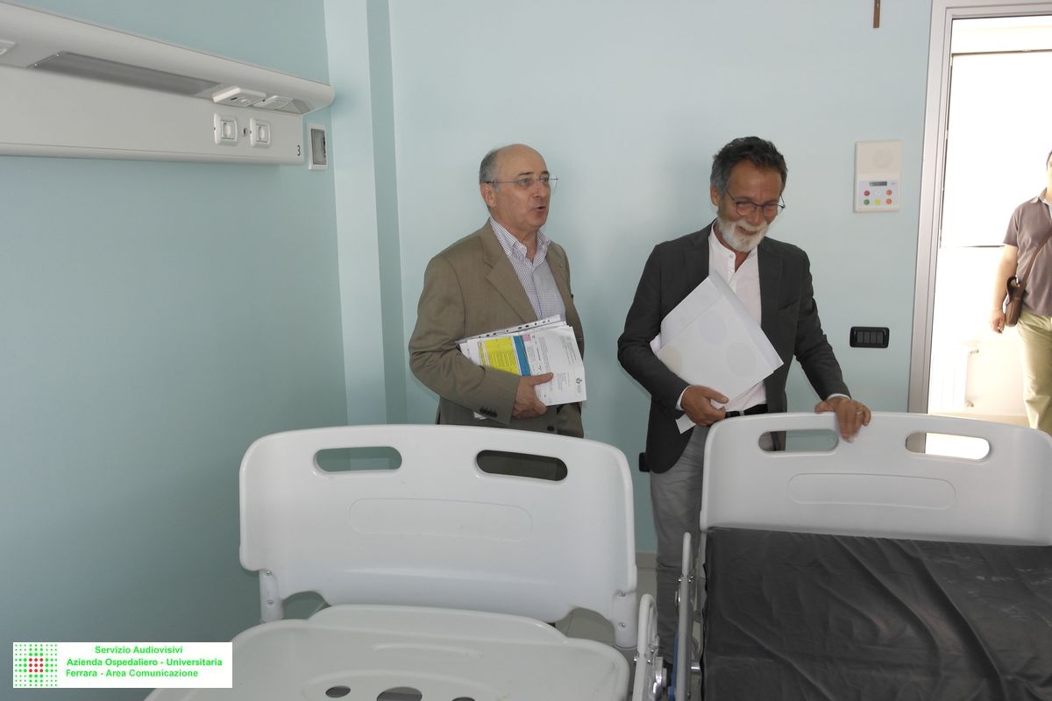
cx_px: 526
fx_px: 877
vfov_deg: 43.6
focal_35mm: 30
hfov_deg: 61.9
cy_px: 350
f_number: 3.5
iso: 400
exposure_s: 1/80
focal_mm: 20
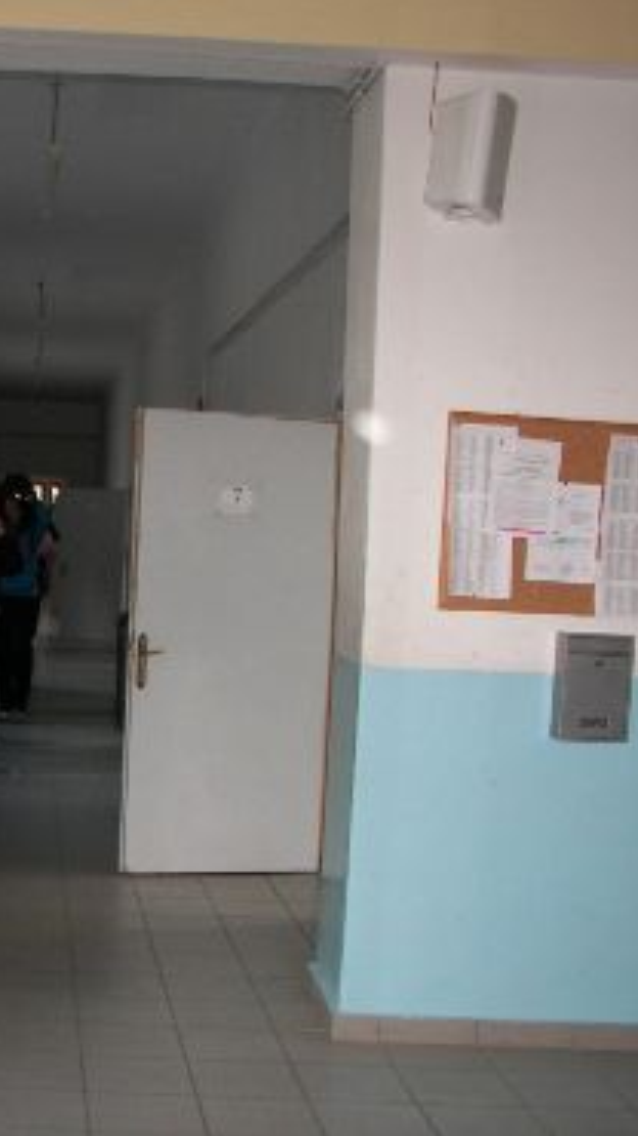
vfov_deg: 39.2
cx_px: 12
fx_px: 1595
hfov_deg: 21.9
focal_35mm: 53
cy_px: 563
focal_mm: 6
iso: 100
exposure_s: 1/30
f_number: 2.8
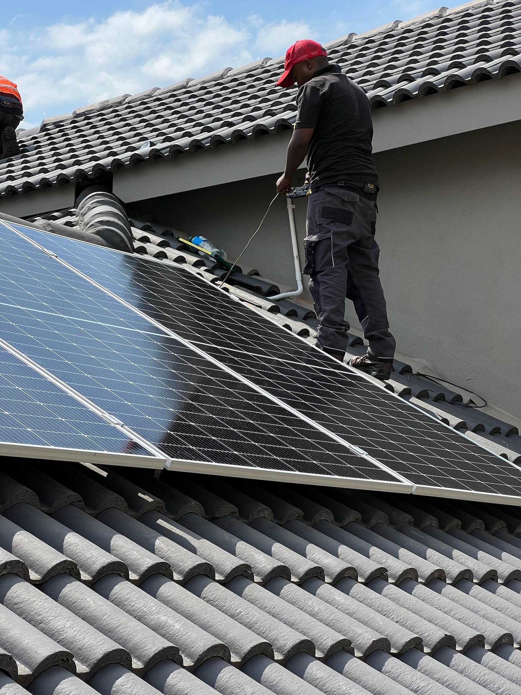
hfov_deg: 19.1
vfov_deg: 25.3
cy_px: 348
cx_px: 260
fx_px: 1545
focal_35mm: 77
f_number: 2.8
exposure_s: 1/960
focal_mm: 9
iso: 32
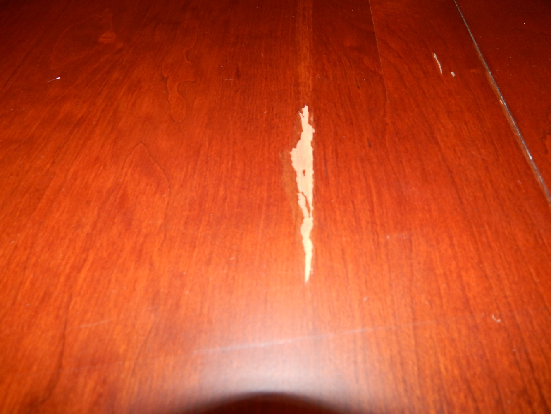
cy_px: 207
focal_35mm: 25
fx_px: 398
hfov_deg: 69.4
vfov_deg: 54.9
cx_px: 276
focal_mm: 4.5
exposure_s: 1/30
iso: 200
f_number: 3.1
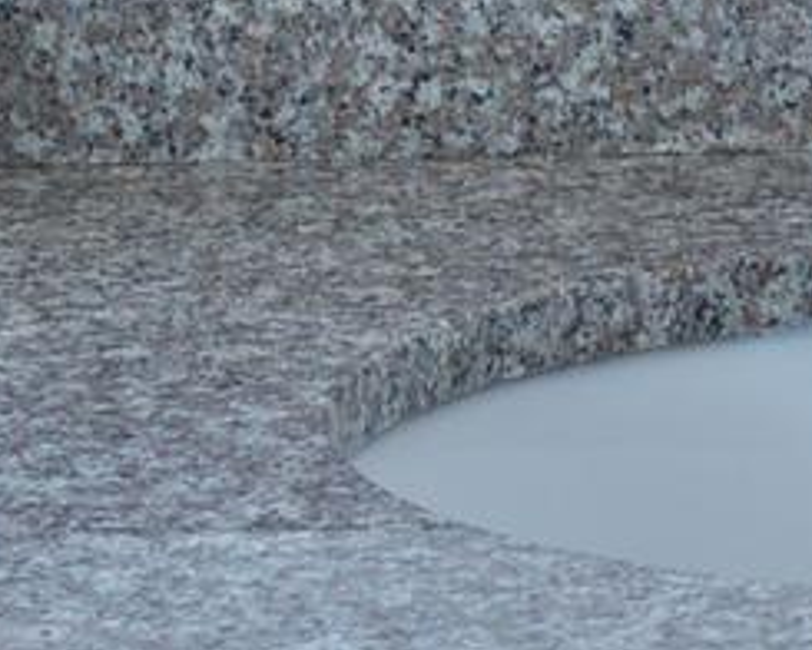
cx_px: 1392
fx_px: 6224
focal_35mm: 259
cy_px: 221
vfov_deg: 6.0
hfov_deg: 7.3
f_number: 5.6
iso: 320
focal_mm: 22
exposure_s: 1/125
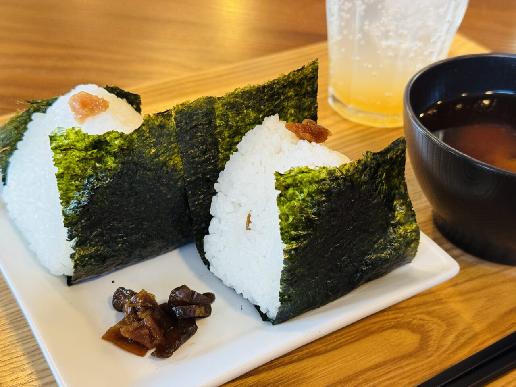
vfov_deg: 30.3
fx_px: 716
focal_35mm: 48
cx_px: 258
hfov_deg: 39.7
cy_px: 194
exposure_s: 1/50
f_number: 1.78
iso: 250
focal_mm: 6.76
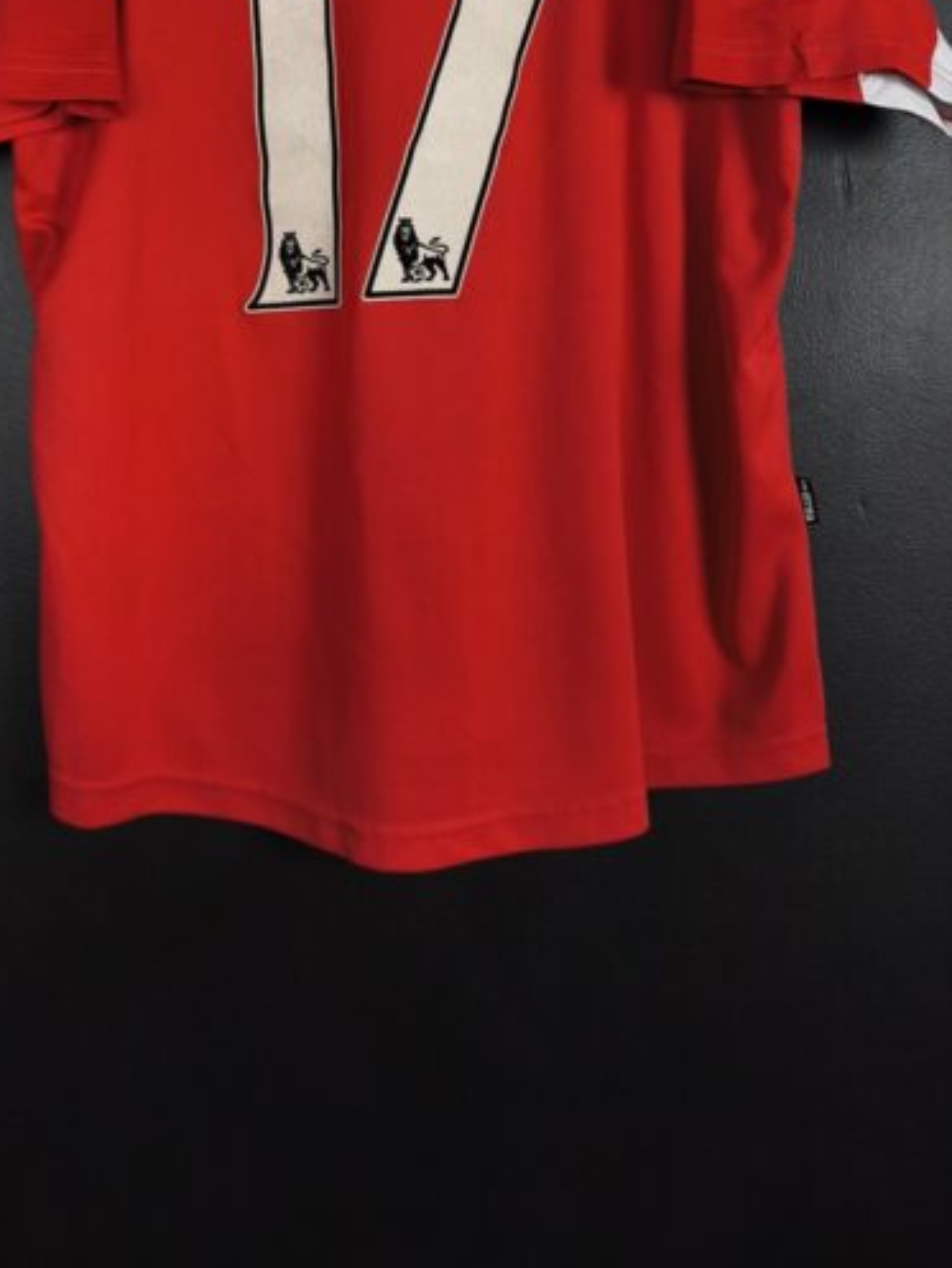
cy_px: 250
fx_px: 1356
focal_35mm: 37
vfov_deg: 47.4
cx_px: 406
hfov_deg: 38.6
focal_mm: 6.57
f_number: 1.6
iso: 500
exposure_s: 1/125
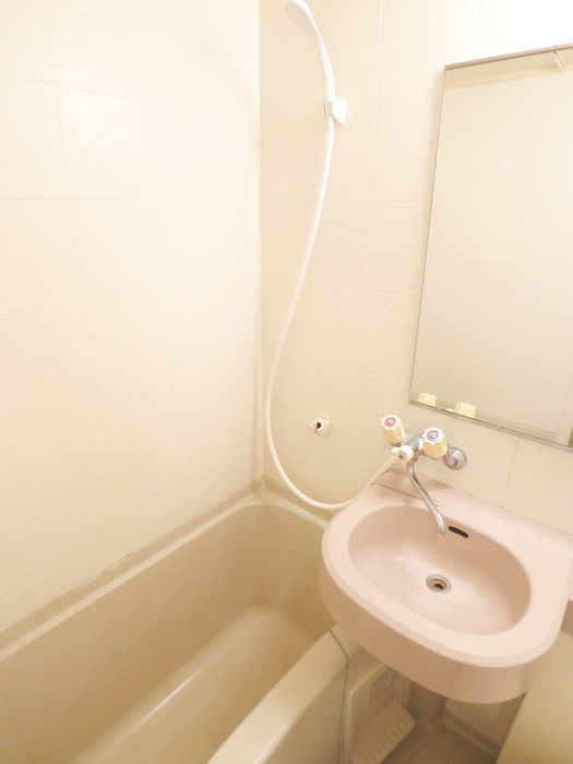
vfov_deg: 71.6
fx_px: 530
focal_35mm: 24
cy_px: 382
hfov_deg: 56.8
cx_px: 286
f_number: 2
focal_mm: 5.1
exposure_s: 1/10
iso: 80
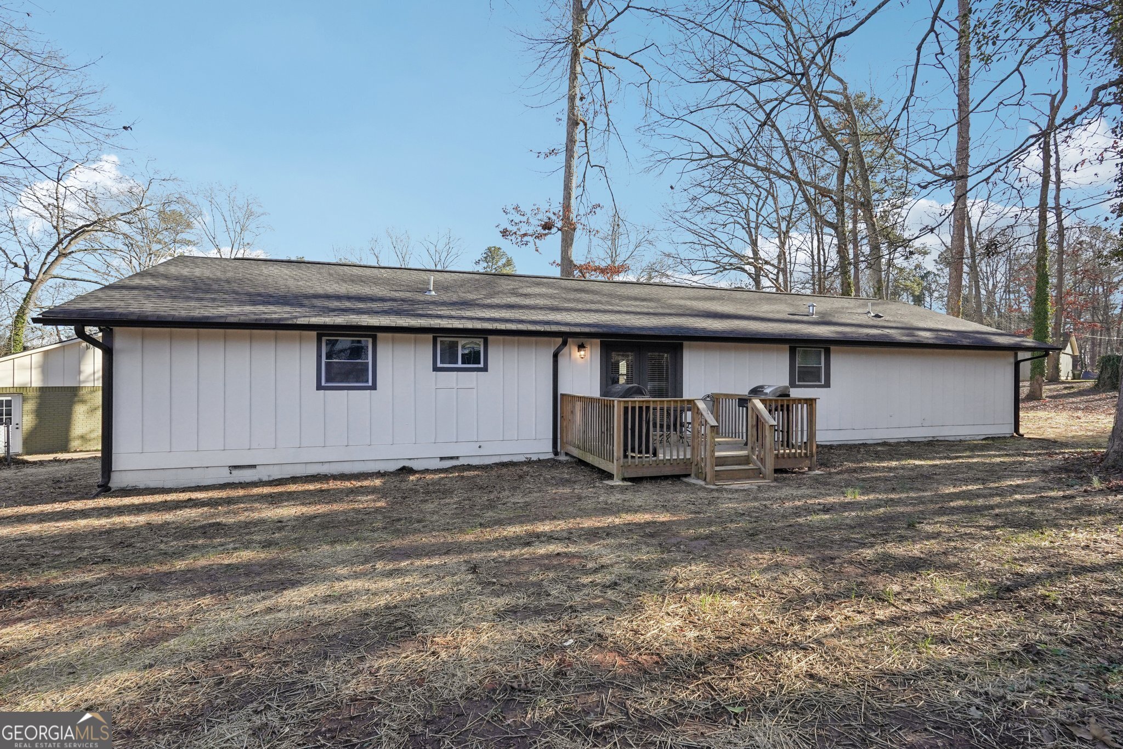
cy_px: 374
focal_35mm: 16
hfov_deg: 96.7
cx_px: 562
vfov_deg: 73.7
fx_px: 499
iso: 800
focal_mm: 16
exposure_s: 1/800
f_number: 8
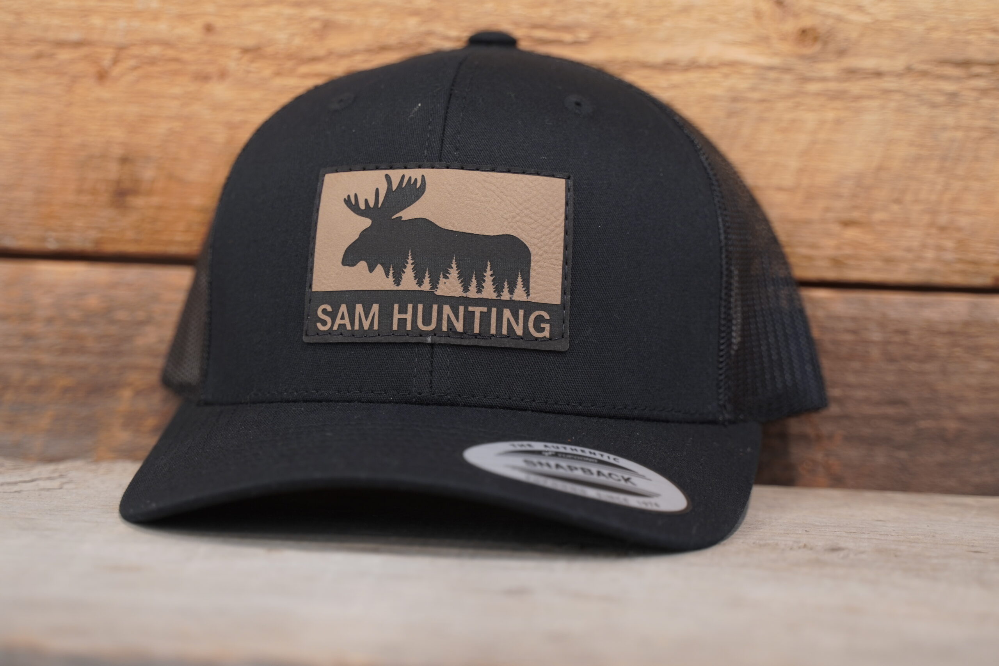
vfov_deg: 17.8
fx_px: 2123
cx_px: 500
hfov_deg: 26.5
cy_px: 333
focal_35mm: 76
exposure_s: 1/6
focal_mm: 51
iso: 250
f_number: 3.2
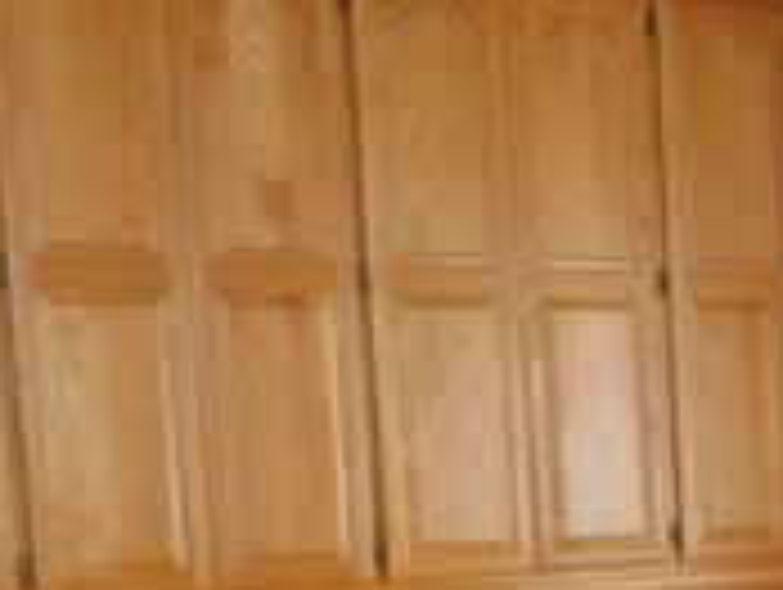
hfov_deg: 12.2
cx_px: 1778
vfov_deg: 10.6
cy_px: 937
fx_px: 3058
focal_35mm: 135
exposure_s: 1/30
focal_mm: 4
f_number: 3
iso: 200
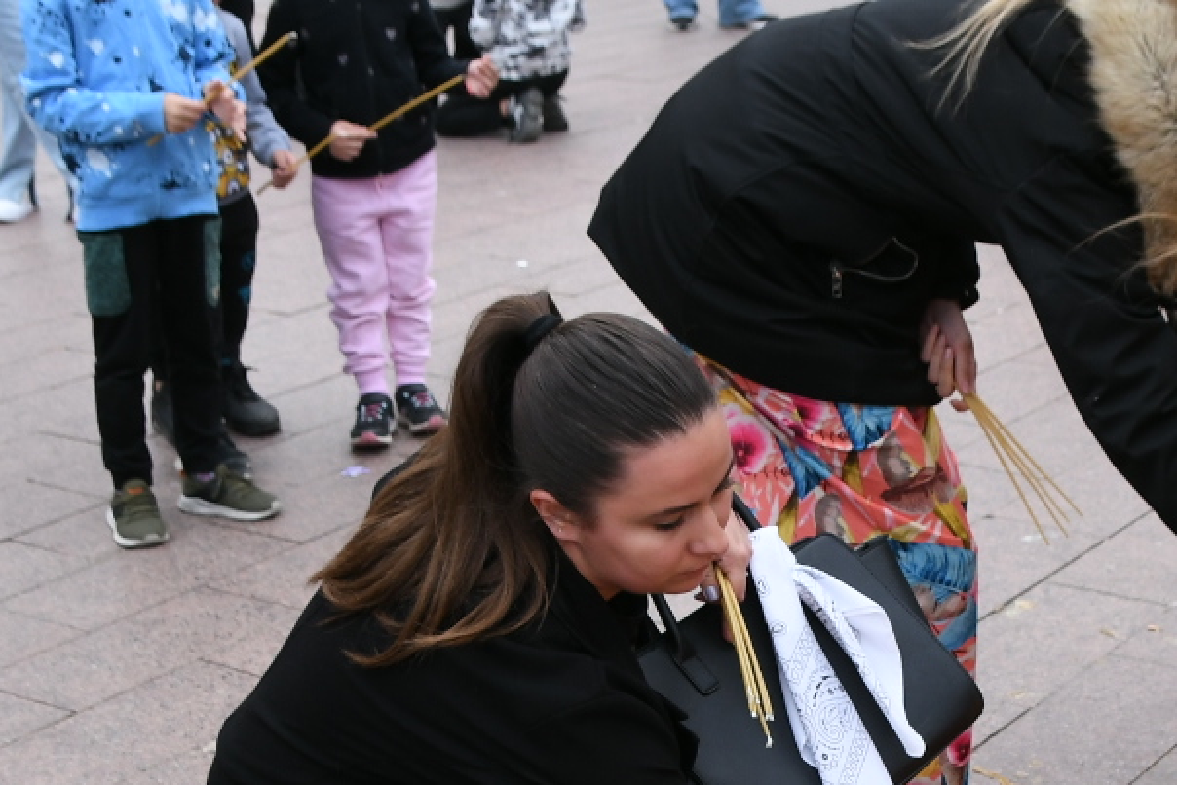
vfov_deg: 19.7
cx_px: 978
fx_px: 2191
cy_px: 787
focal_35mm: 67
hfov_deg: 29.2
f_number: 4
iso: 400
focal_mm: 17
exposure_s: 1/250
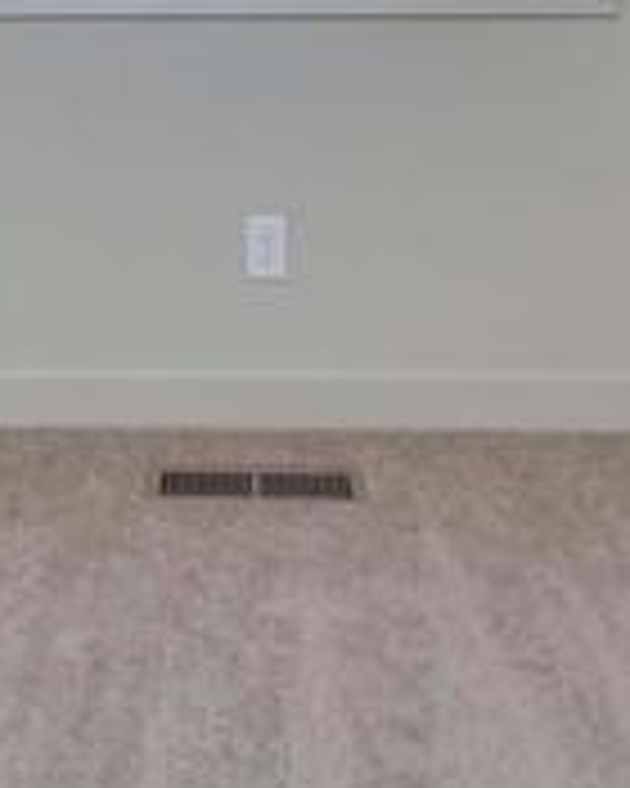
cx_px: 238
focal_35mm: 50
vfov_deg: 32.6
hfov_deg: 30.1
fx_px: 1165
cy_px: -86
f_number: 6.3
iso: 800
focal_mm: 7
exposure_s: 1/160
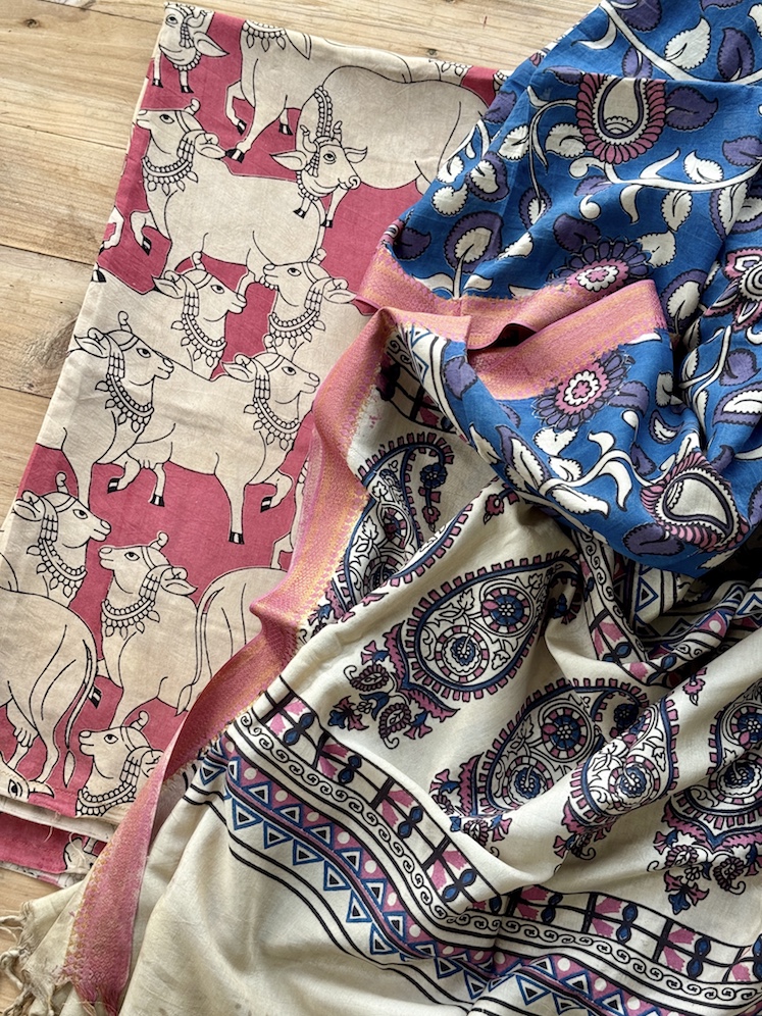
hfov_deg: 30.3
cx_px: 381
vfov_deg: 39.7
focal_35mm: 48
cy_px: 508
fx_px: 1409
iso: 64
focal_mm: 6.76
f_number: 1.78
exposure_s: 1/390
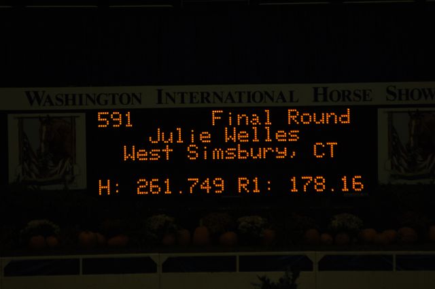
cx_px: 218
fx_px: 5431
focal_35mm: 450
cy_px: 144
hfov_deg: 4.6
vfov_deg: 3.0
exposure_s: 1/250
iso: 400
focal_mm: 300
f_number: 5.6
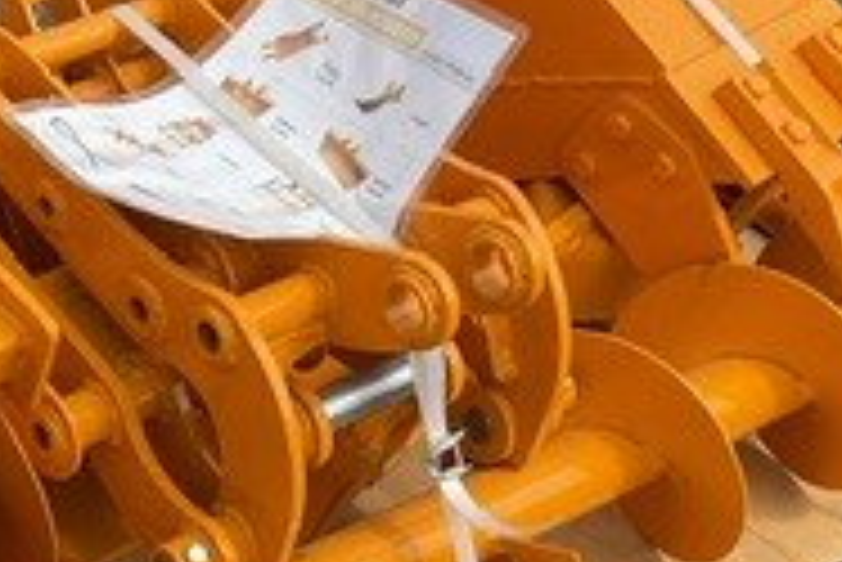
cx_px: 27
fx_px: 2411
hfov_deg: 19.3
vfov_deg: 13.1
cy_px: 620
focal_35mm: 103
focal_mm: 3
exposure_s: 1/2141
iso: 16
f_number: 1.8
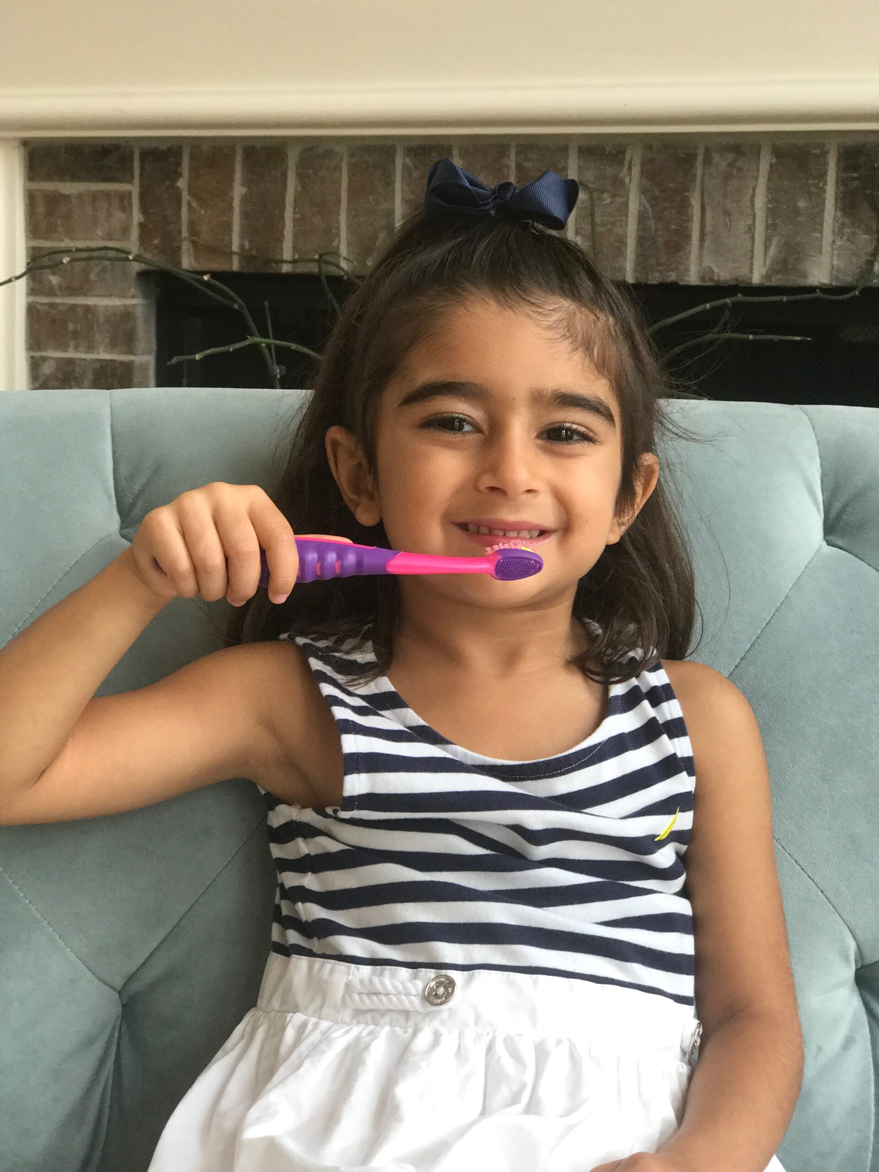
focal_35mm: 57
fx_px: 1930
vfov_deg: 33.8
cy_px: 586
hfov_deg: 25.7
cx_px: 440
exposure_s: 1/93
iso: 100
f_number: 2.8
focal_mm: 6.6
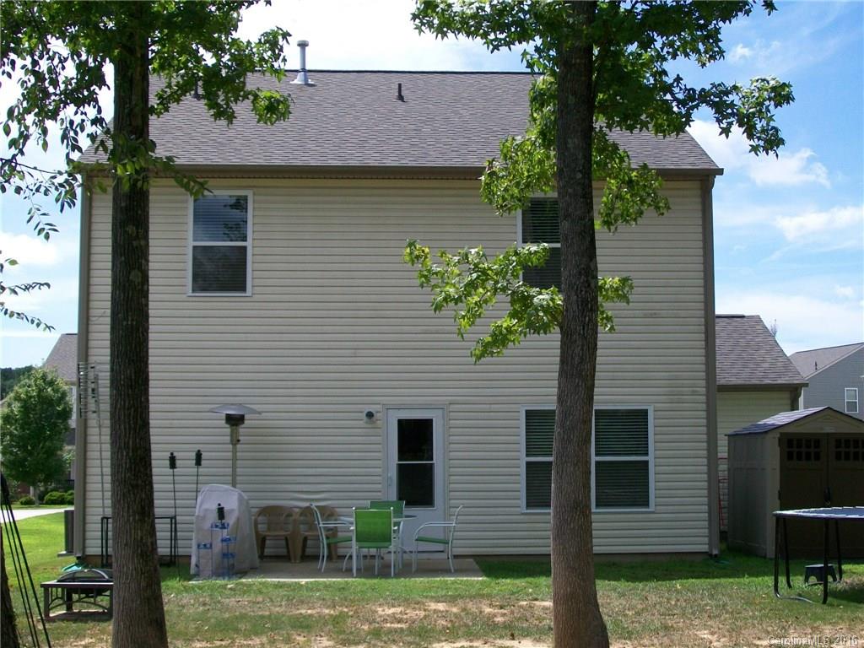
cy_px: 324
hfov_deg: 34.3
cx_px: 432
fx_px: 1398
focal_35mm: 56
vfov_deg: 26.1
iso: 64
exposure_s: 1/800
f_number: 3.3
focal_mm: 9.4
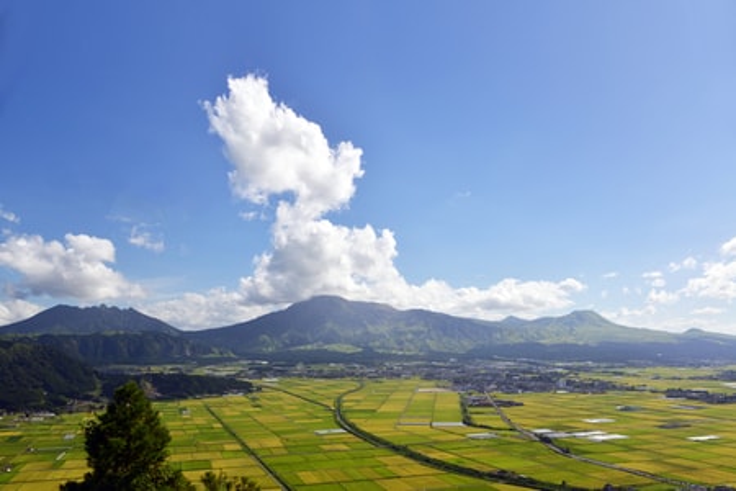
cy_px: 246
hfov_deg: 58.7
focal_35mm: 32
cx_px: 368
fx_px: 654
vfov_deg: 41.1
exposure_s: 1/200
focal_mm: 32
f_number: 8
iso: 100
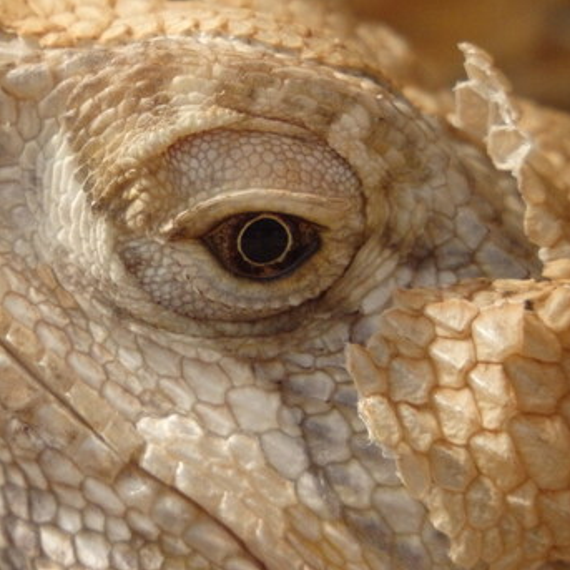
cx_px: 194
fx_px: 13264
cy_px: 285
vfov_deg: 2.5
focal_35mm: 712
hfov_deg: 2.5
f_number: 6.9
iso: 800
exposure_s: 1/250
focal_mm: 108
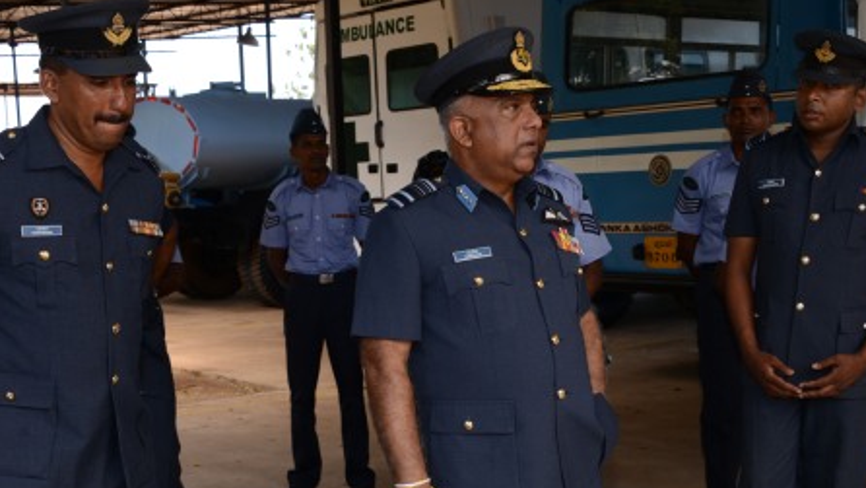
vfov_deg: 19.4
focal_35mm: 62
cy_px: 307
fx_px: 1424
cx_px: 443
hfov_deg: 33.8
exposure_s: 1/80
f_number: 9
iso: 250
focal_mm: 44
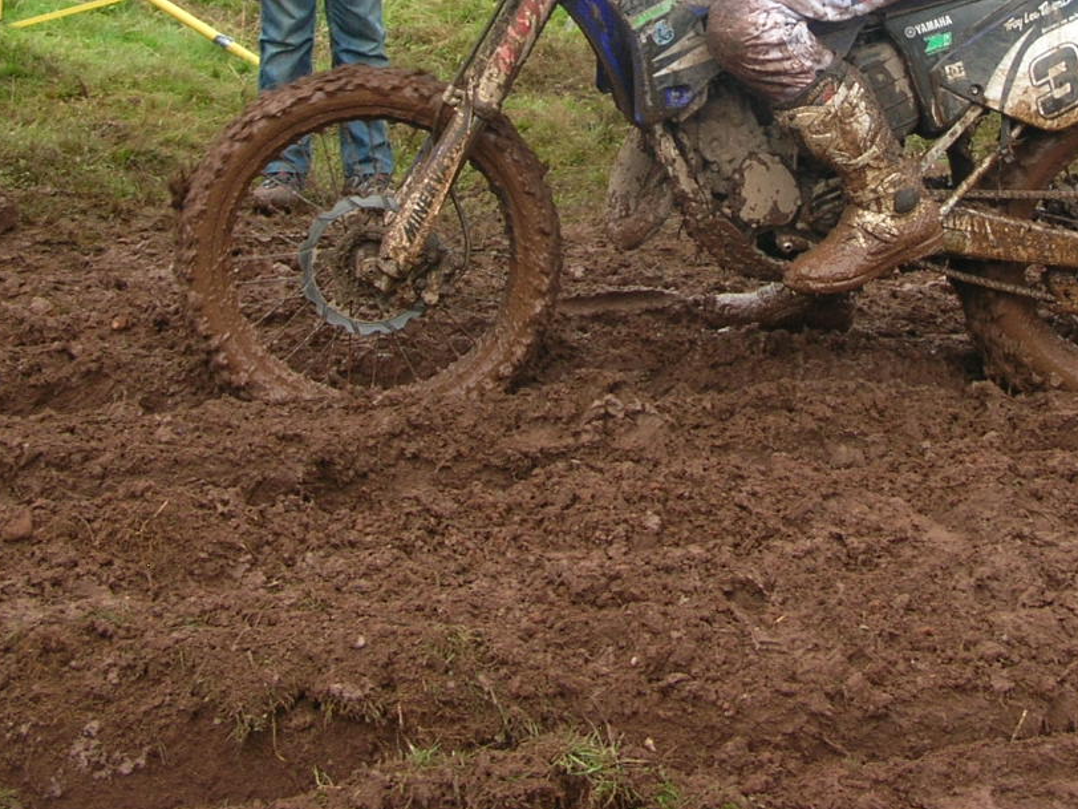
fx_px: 2149
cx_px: 751
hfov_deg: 27.9
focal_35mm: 69
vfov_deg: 20.7
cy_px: 21
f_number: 2.8
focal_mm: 5.8
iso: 50
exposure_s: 1/118
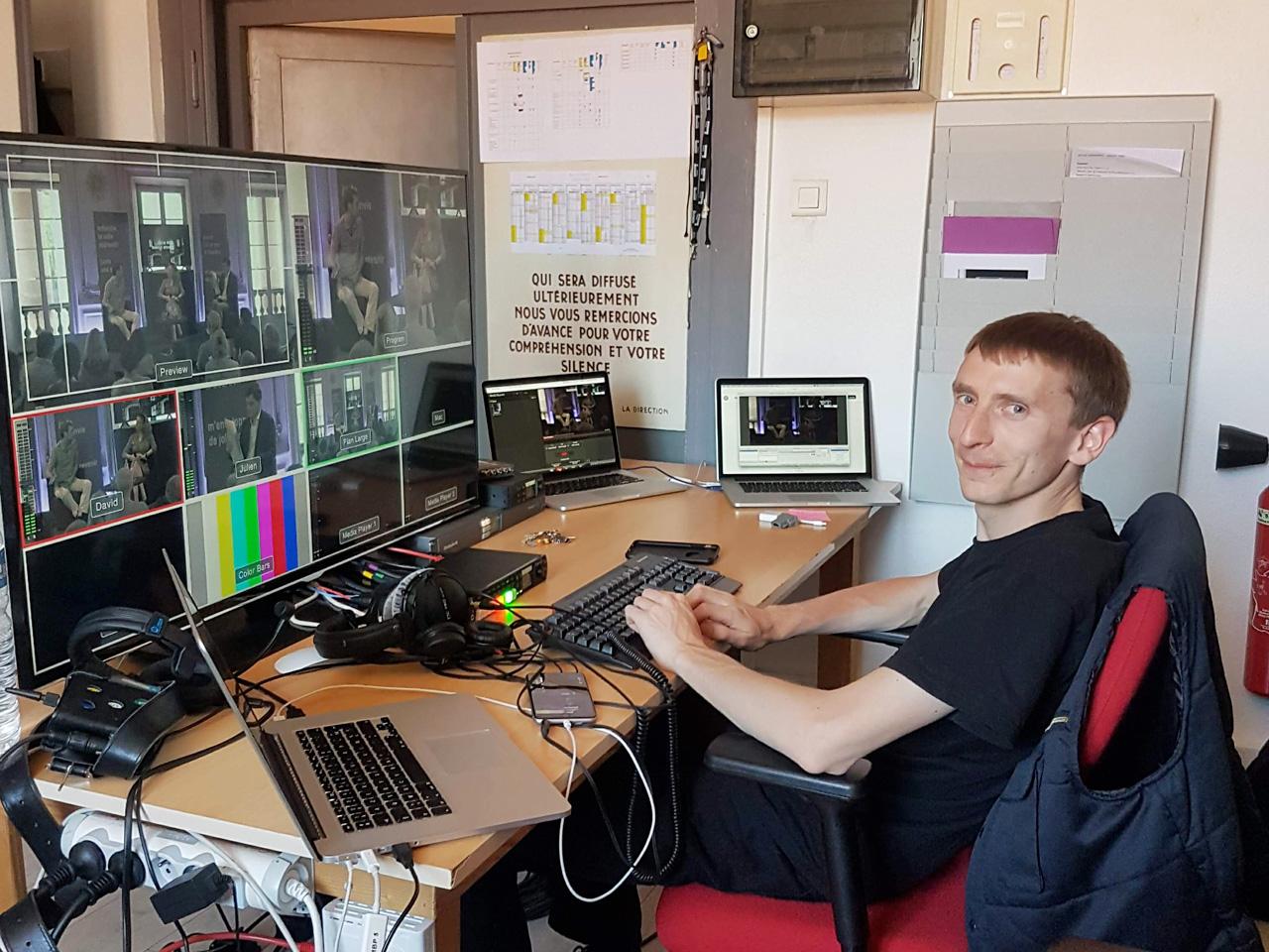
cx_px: 634
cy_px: 476
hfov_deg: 61.7
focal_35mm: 29
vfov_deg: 48.2
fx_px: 1063
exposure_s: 1/8
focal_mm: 4.15
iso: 100
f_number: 2.2
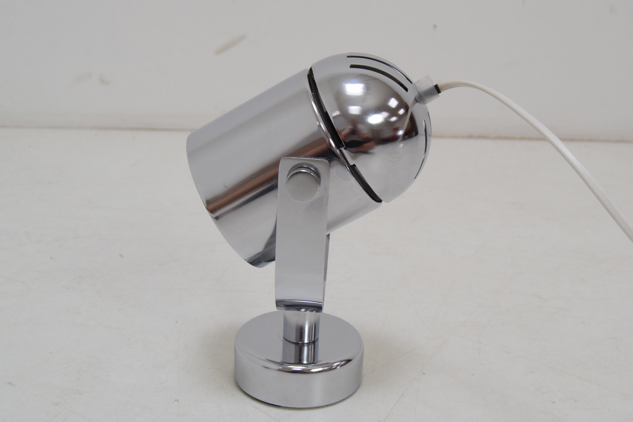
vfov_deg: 27.2
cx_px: 316
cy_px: 213
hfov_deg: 39.9
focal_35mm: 50
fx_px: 871
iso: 1600
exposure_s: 1/200
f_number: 7.1
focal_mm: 31
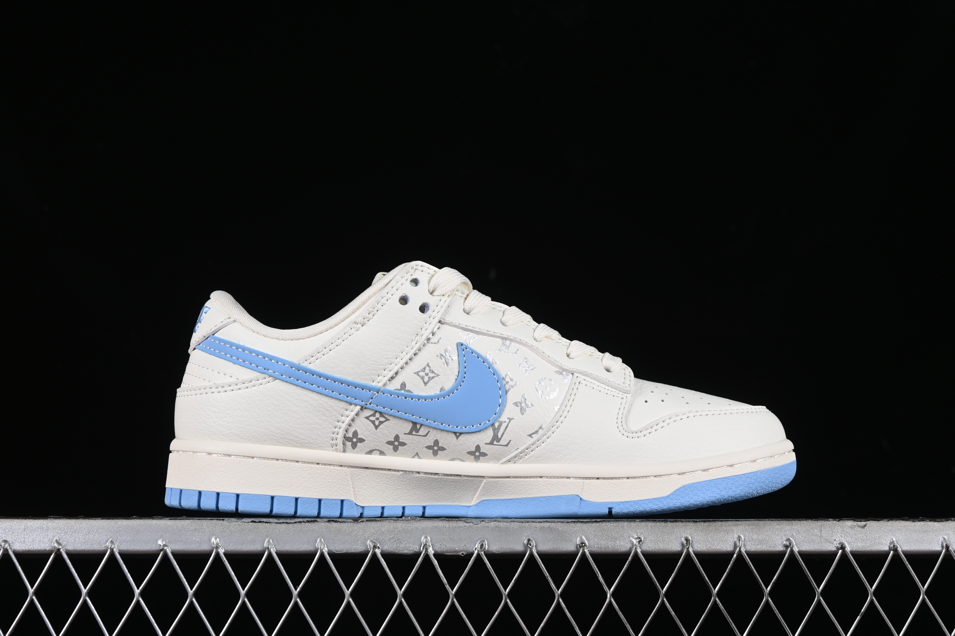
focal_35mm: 75
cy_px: 318
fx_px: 1989
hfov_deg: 27.0
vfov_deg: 18.2
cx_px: 478
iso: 160
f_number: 8
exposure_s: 1/100
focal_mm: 50
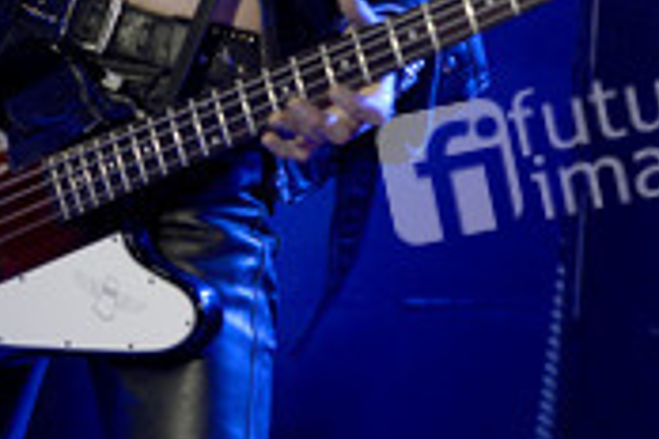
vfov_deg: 6.1
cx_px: 227
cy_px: -34
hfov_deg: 9.1
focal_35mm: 225
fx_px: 4118
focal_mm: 98
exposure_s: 1/200
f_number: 2.8
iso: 2500
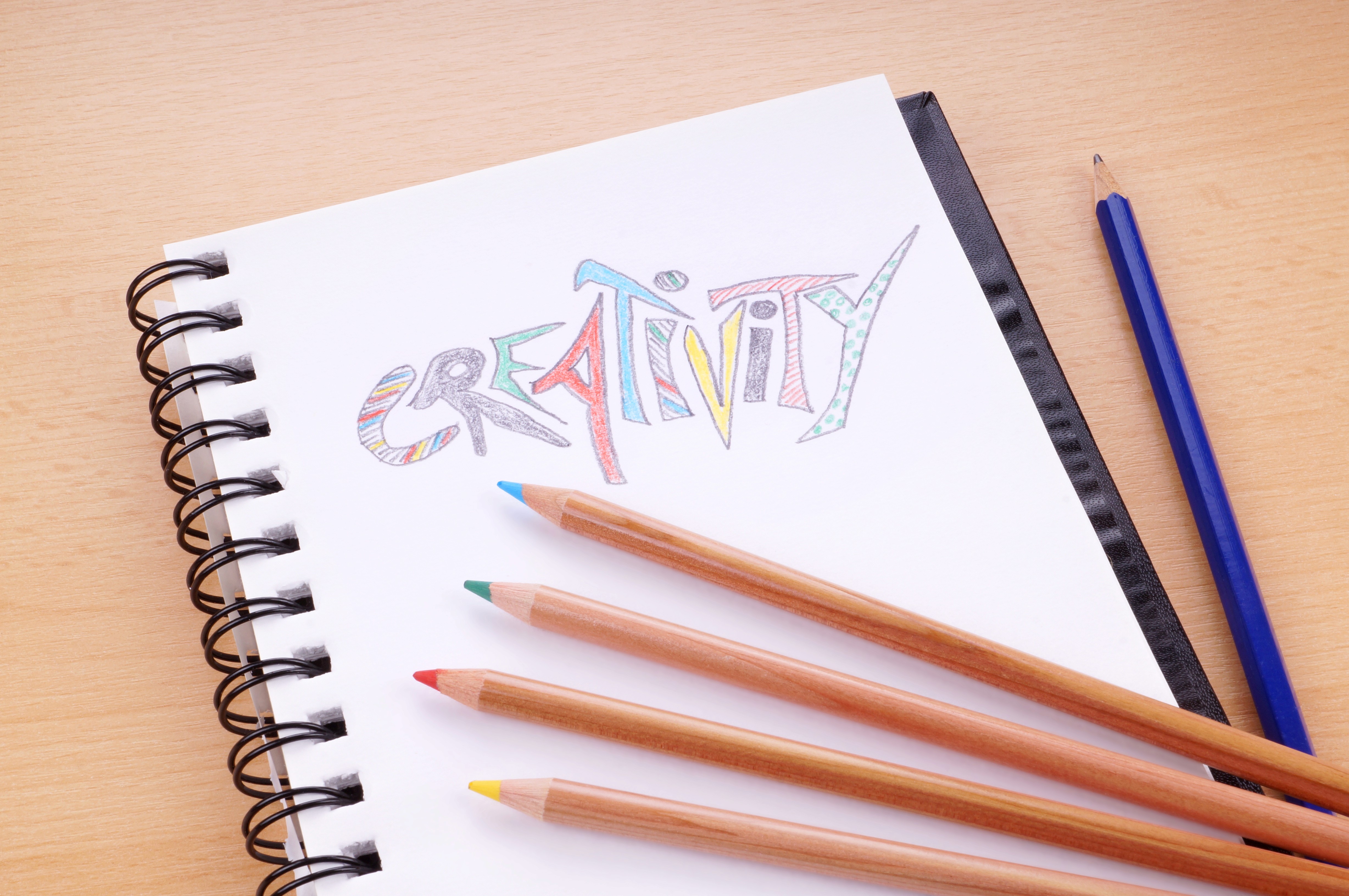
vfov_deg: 18.1
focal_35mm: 75
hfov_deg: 27.0
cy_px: 448
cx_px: 674
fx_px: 2807
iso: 100
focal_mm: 50
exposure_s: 1/160
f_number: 22
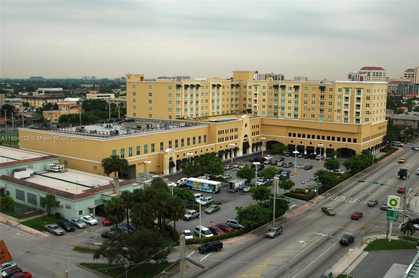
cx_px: 210
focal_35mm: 36
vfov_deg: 36.8
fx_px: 418
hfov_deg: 53.2
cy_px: 139
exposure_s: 1/400
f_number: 10
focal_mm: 24
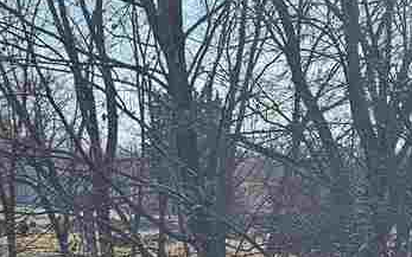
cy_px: 347
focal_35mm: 90
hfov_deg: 22.8
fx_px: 1011
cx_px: 302
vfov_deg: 13.9
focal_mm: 6.3
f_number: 1.7
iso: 10
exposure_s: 1/594
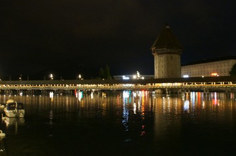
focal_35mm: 34
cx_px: 140
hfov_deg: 55.5
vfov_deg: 38.7
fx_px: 222
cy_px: 76
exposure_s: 1/8
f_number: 3.5
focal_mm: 18
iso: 6400
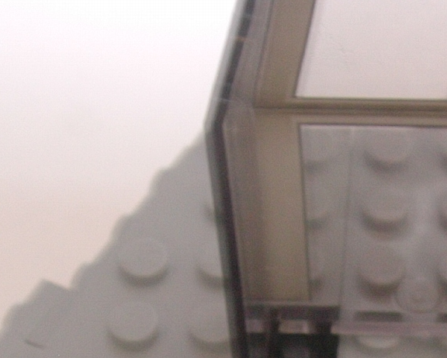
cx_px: 474
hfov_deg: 15.4
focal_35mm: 122
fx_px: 1614
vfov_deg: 12.3
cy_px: 449
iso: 70
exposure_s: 1/4.7
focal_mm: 6.7
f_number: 2.9
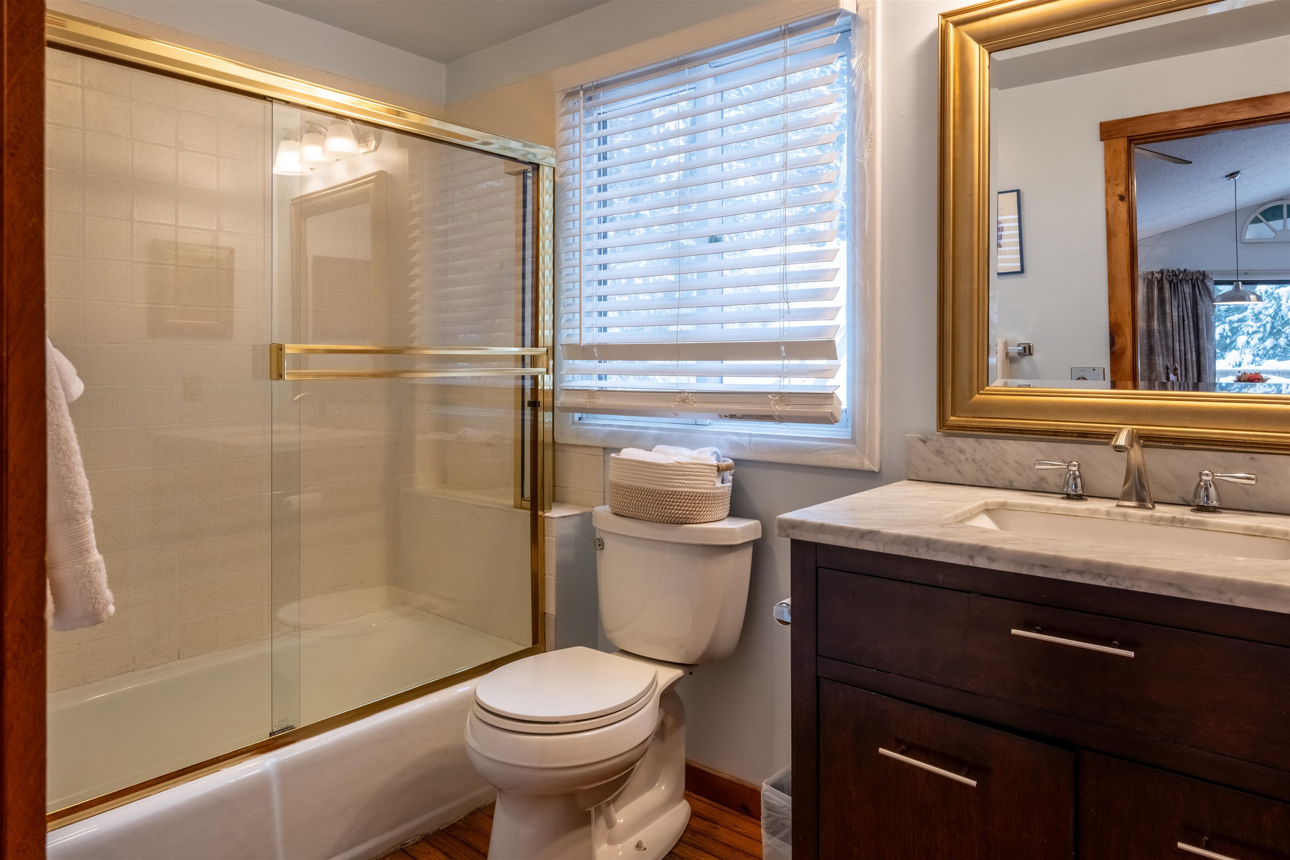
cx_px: 645
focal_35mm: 22
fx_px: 770
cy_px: 430
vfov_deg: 58.3
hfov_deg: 79.9
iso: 640
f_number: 13
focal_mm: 21.5
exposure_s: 1/200
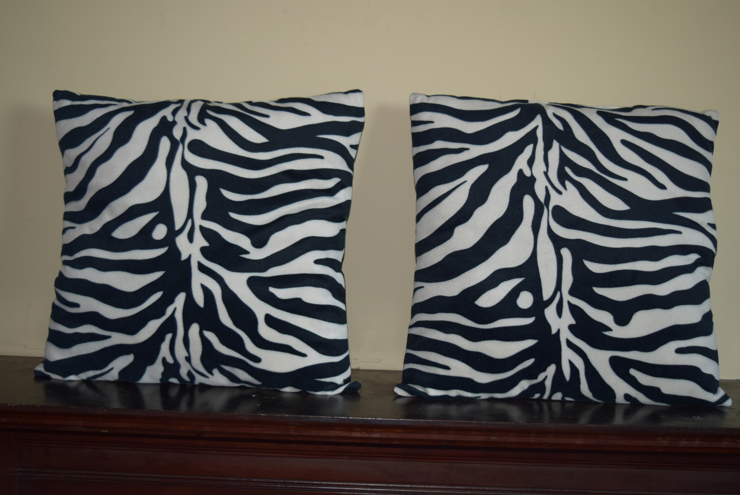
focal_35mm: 44
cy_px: 248
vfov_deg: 30.9
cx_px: 370
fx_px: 895
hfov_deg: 44.9
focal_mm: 29
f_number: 4.2
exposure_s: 1/30
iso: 400
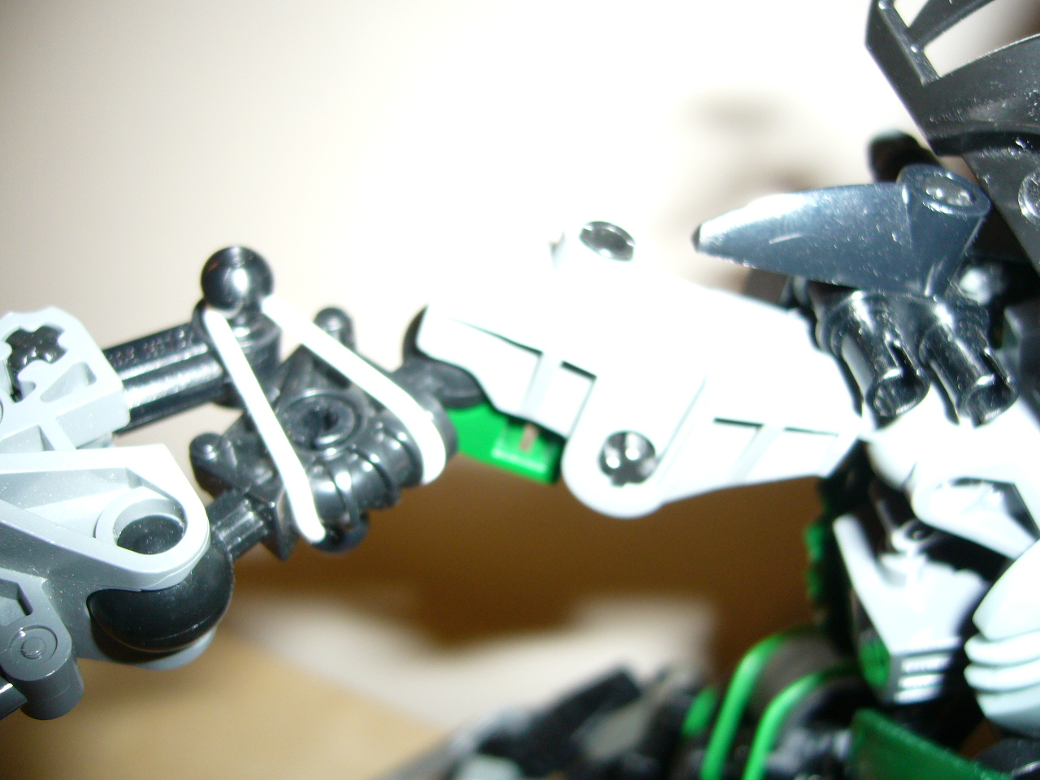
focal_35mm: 35
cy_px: 390
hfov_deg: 52.6
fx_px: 1052
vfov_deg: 40.7
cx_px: 520
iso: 100
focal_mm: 5.8
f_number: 2.8
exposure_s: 1/30
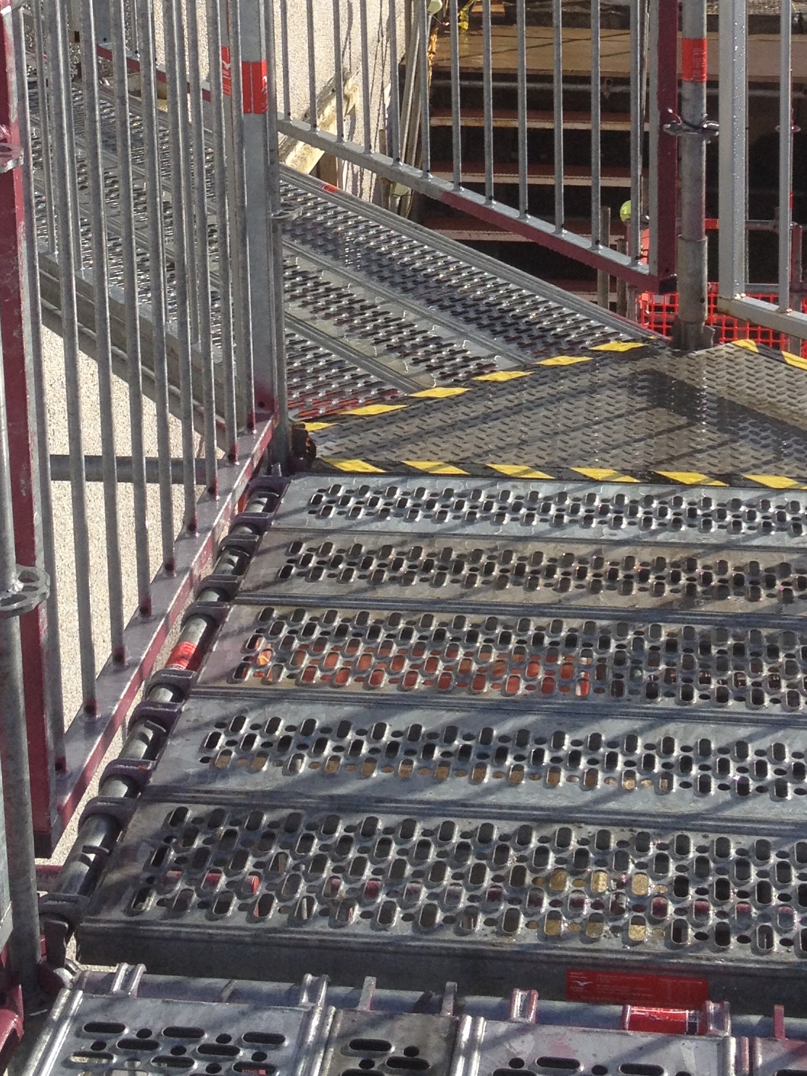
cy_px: 104
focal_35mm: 77
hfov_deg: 19.1
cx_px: 484
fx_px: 2393
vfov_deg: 24.6
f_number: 2.4
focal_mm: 4.28
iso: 50
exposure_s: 1/1453
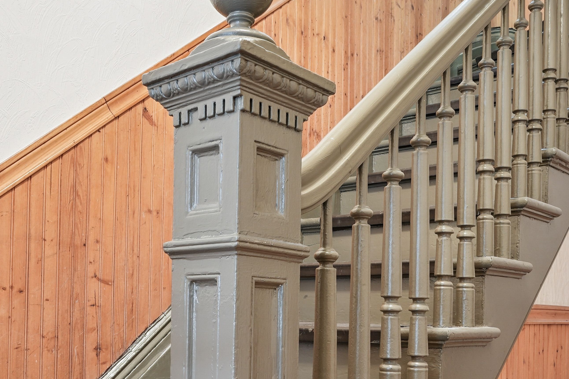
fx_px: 601
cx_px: 257
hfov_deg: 50.6
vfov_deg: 32.8
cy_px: 361
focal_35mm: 38
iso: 125
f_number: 8
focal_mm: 14
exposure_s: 4
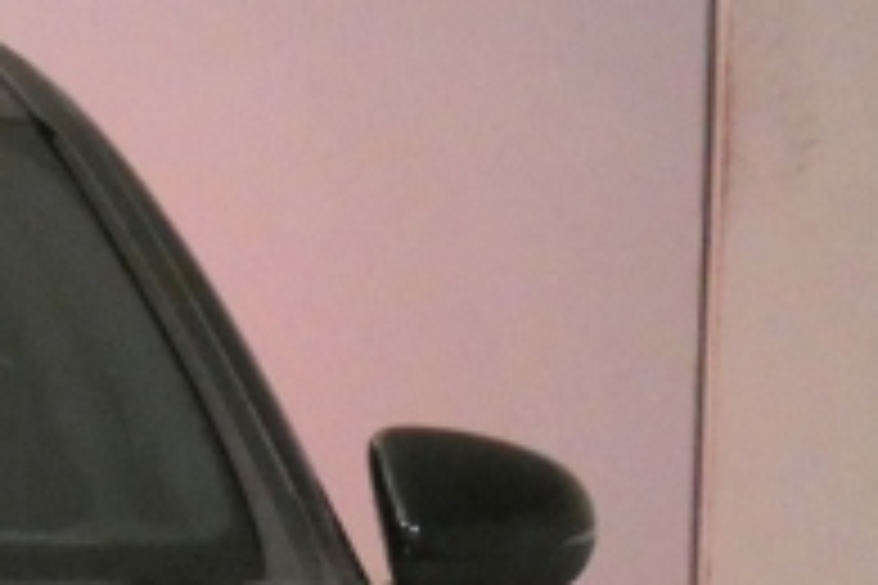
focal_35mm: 282
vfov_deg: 4.8
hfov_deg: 7.1
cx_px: -621
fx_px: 6877
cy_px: 1058
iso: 1600
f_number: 4.2
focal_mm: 11.9
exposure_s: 1/60
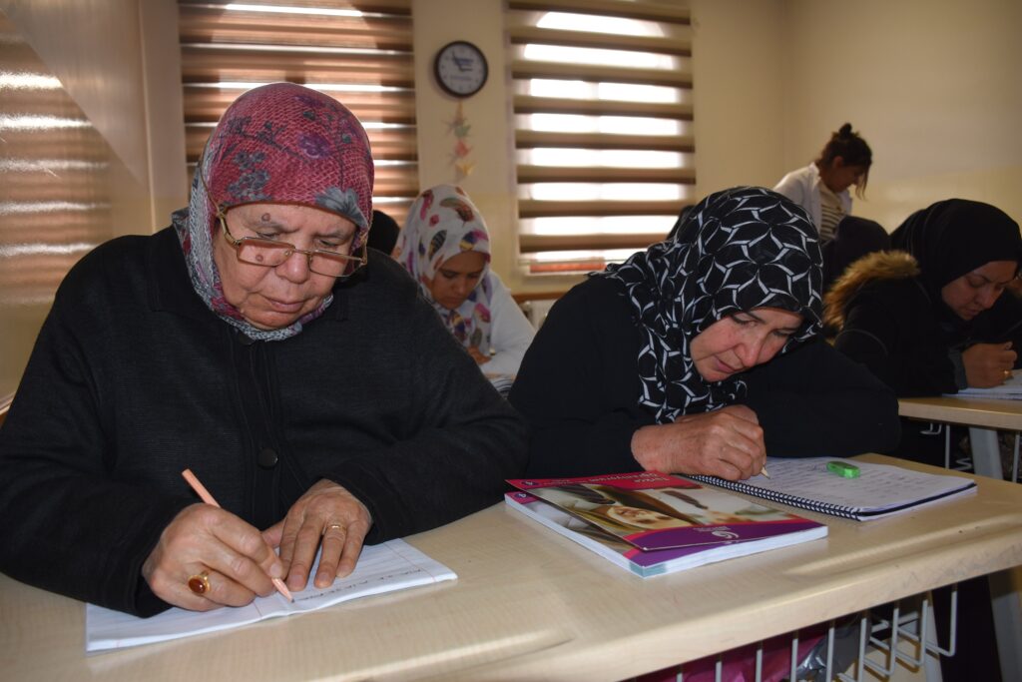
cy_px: 341
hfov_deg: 67.4
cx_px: 511
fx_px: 767
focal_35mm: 27
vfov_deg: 47.9
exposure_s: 1/80
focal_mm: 18
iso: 400
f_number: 3.5
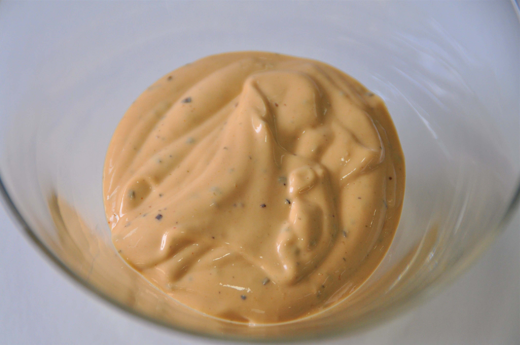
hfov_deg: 13.1
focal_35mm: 158
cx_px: 260
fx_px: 2272
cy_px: 172
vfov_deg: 8.7
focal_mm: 105
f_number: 5.3
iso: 640
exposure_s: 1/250
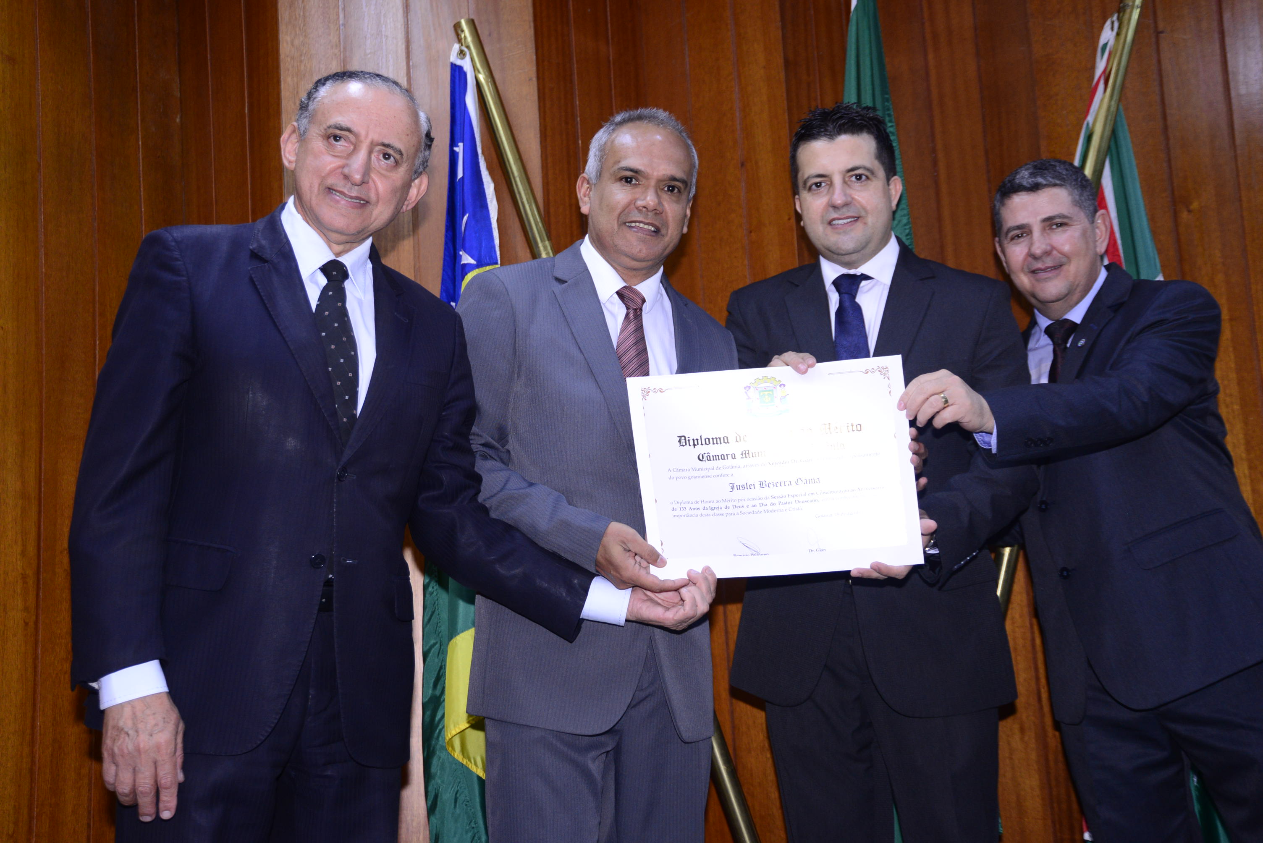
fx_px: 1685
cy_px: 422
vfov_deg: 28.1
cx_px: 632
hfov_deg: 41.1
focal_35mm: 48
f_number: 4.8
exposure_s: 1/80
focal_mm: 48
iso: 1600
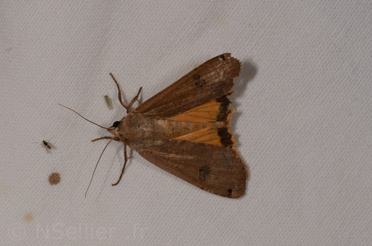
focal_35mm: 128
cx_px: 186
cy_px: 123
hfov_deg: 16.1
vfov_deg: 10.7
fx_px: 1314
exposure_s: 1/60
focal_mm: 85
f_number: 25
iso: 100
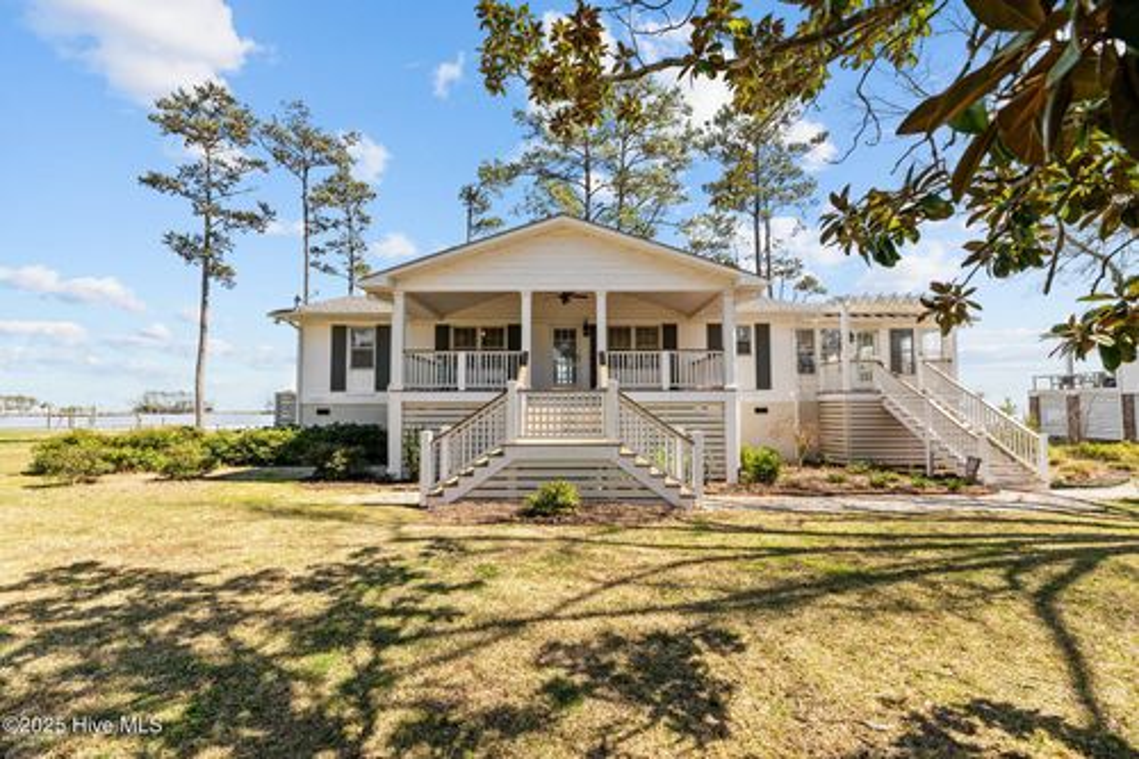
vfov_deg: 81.2
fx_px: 443
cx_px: 570
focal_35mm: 14
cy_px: 380
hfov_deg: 104.3
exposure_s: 1/160
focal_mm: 14
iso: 200
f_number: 9
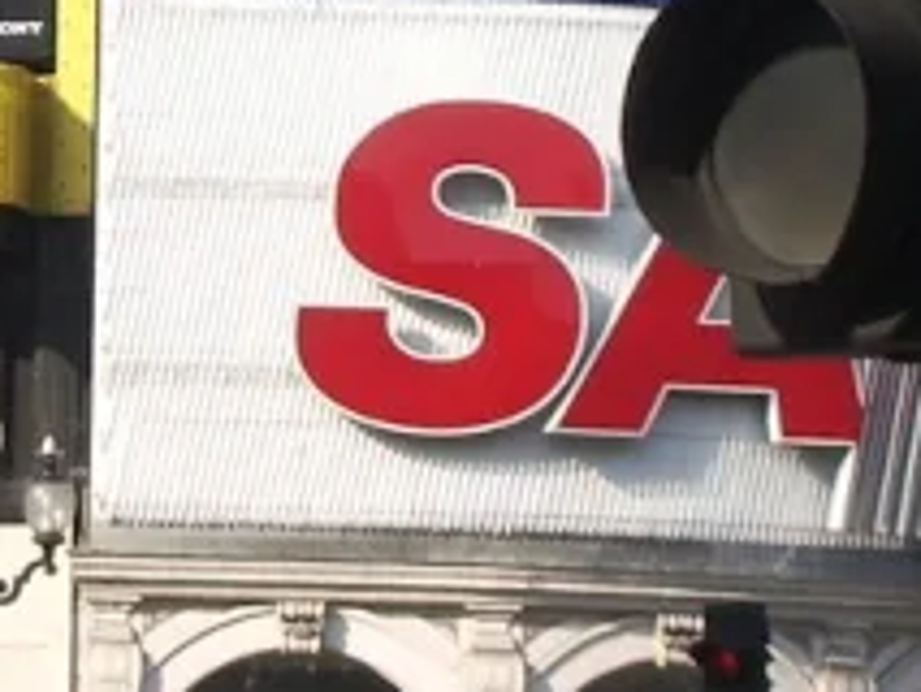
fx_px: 7427
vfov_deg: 5.3
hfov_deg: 7.0
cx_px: -281
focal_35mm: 279
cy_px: -26
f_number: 5.6
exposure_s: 1/160
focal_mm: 10.2
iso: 50
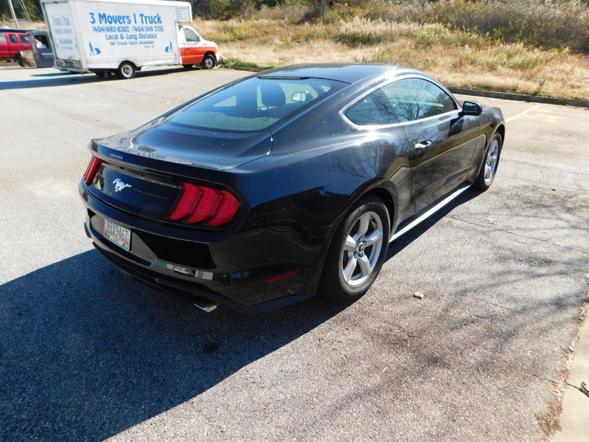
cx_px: 294
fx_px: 391
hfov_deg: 73.9
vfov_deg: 58.9
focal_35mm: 23
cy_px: 221
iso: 125
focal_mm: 4
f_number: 3
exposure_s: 1/640
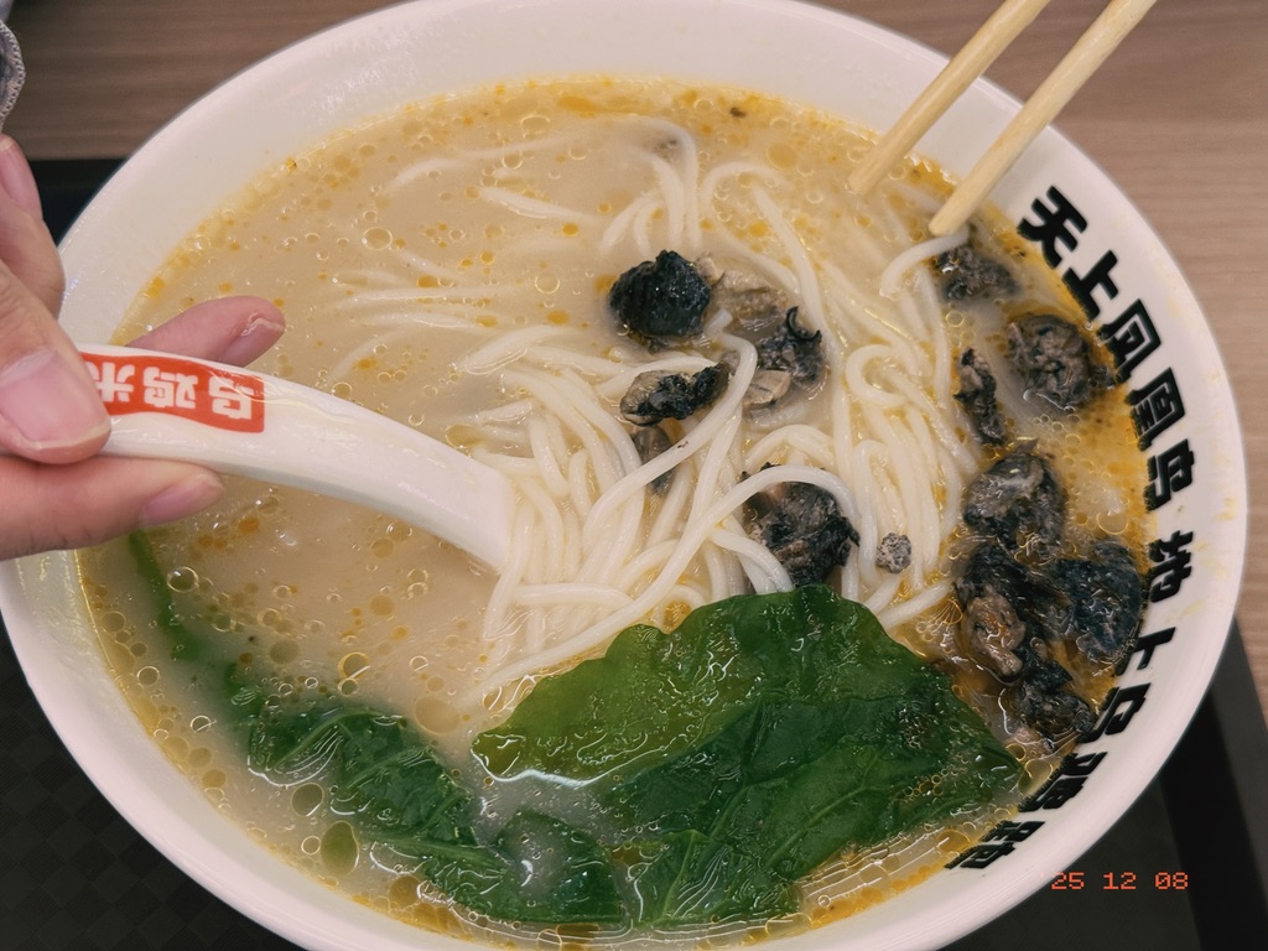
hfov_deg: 39.7
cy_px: 476
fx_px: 1758
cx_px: 634
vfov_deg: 30.3
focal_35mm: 48
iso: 80
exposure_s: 1/50
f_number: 1.78
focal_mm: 6.76
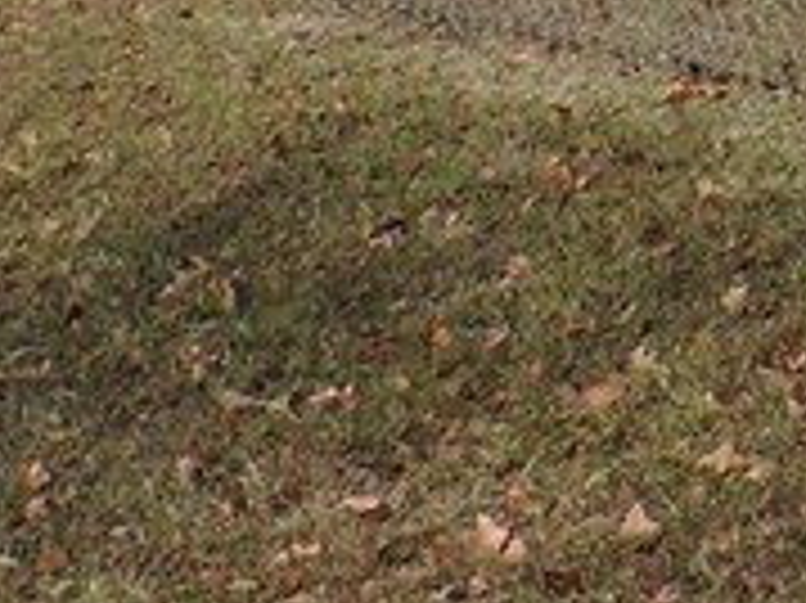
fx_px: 4398
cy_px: -873
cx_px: 1855
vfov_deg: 7.3
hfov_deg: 9.5
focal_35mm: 189
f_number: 3.6
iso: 100
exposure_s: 1/1250
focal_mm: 5.9
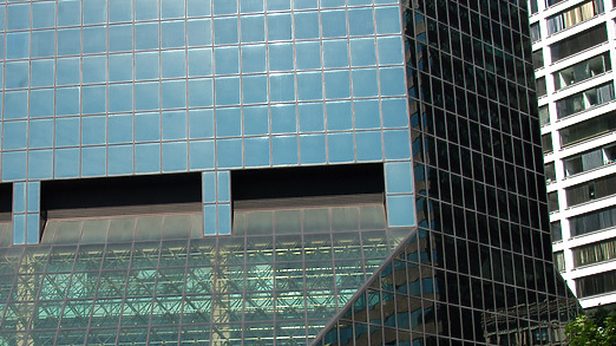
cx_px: 169
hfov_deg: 31.9
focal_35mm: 65
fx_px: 1061
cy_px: 299
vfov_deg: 18.3
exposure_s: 1/320
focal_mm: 24
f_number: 9
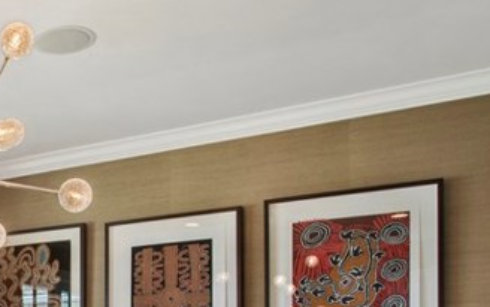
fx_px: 721
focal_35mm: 54
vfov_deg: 21.8
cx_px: -94
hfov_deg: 31.6
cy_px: 388
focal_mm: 17
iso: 500
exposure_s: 1/10
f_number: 9
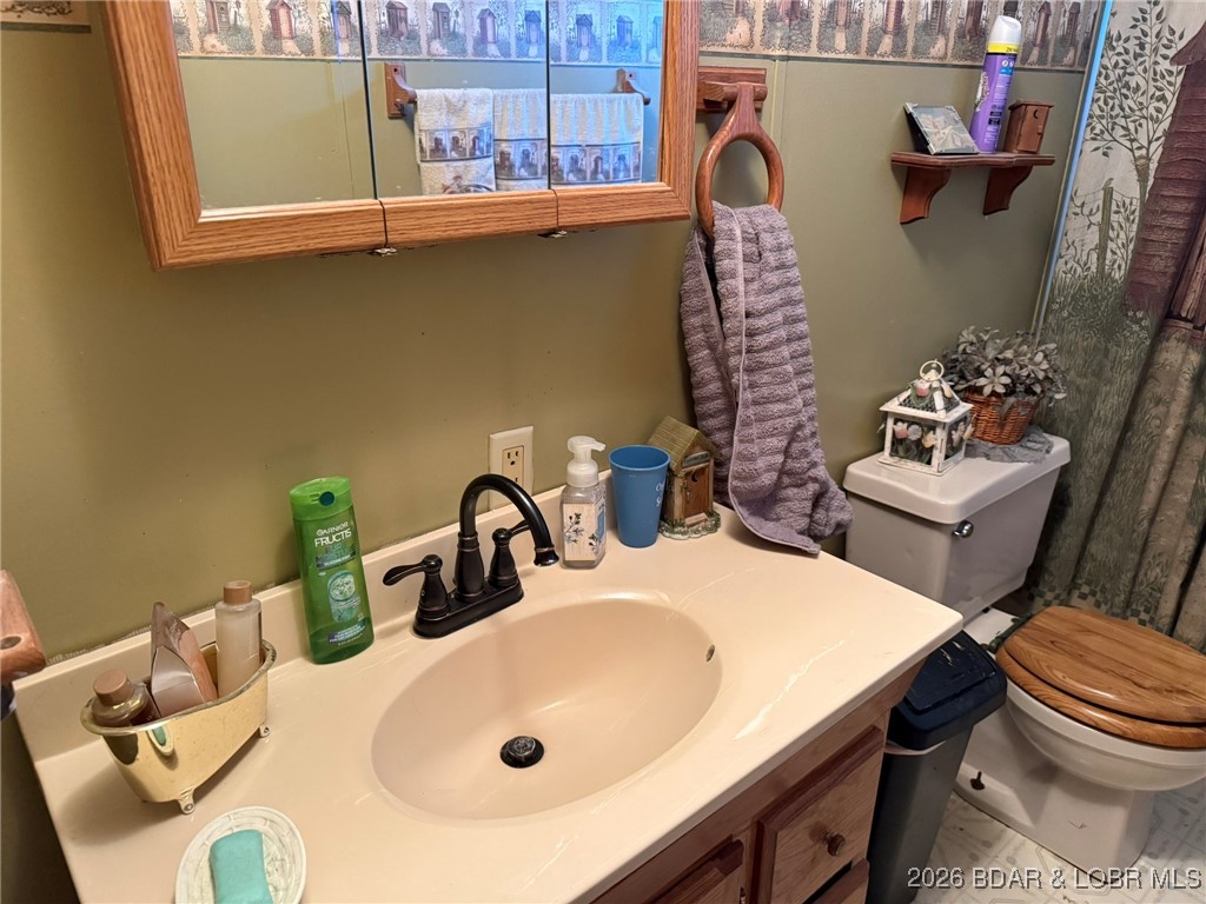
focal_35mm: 24
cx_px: 603
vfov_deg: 56.8
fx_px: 836
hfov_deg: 71.6
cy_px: 452
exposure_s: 1/60
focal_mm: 6.76
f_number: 1.78
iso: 640
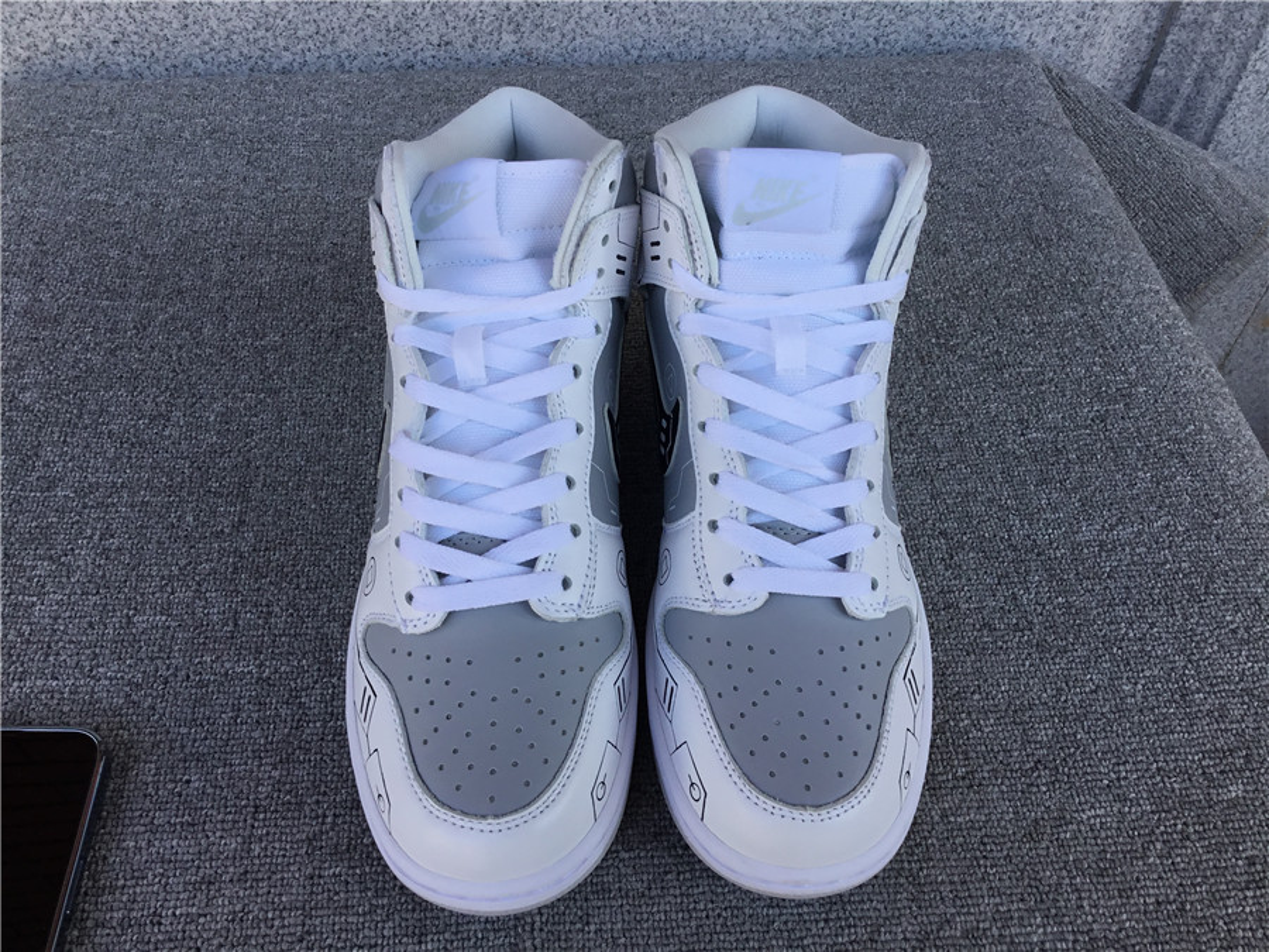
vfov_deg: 45.4
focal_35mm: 31
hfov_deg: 58.4
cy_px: 476
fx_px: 1136
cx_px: 634
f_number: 2.4
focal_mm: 3.3
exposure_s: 1/226
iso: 25
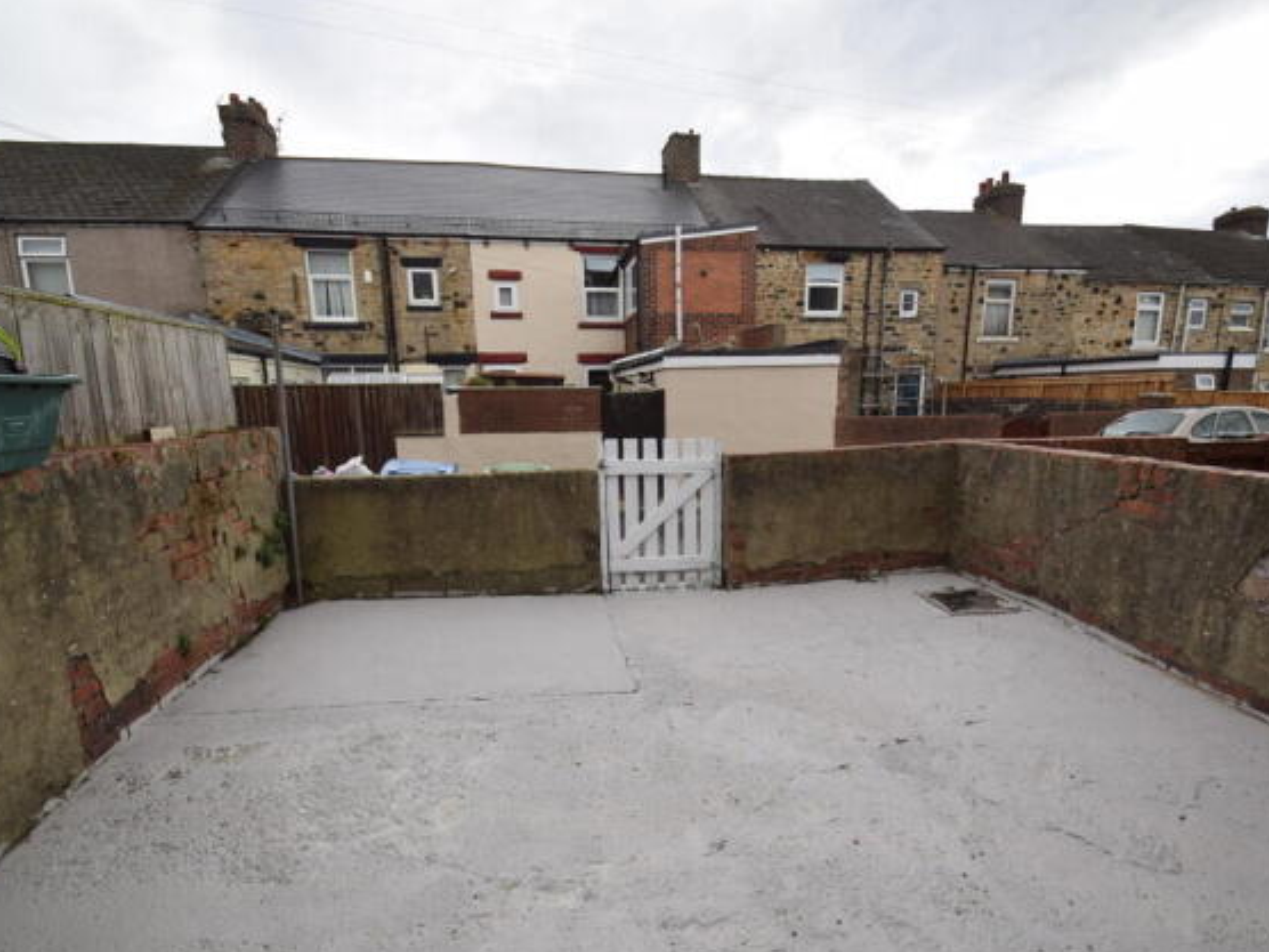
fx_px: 623
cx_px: 642
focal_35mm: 17
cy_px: 494
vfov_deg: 74.7
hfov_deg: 91.0
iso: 100
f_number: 8
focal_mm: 10
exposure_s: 1/200
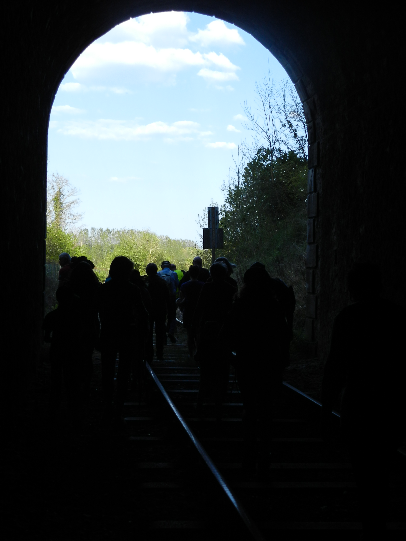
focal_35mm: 53
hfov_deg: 27.5
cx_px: 203
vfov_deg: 36.2
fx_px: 829
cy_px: 270
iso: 160
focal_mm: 9.4
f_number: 4.4
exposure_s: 1/500
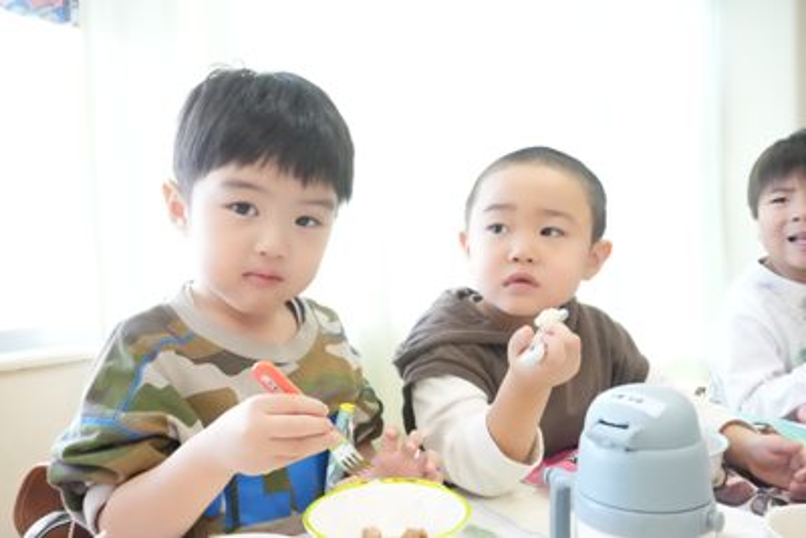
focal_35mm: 32
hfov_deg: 59.5
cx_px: 403
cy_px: 269
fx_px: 705
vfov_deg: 41.7
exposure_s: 1/571
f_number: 6.3
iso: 12800
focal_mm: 21
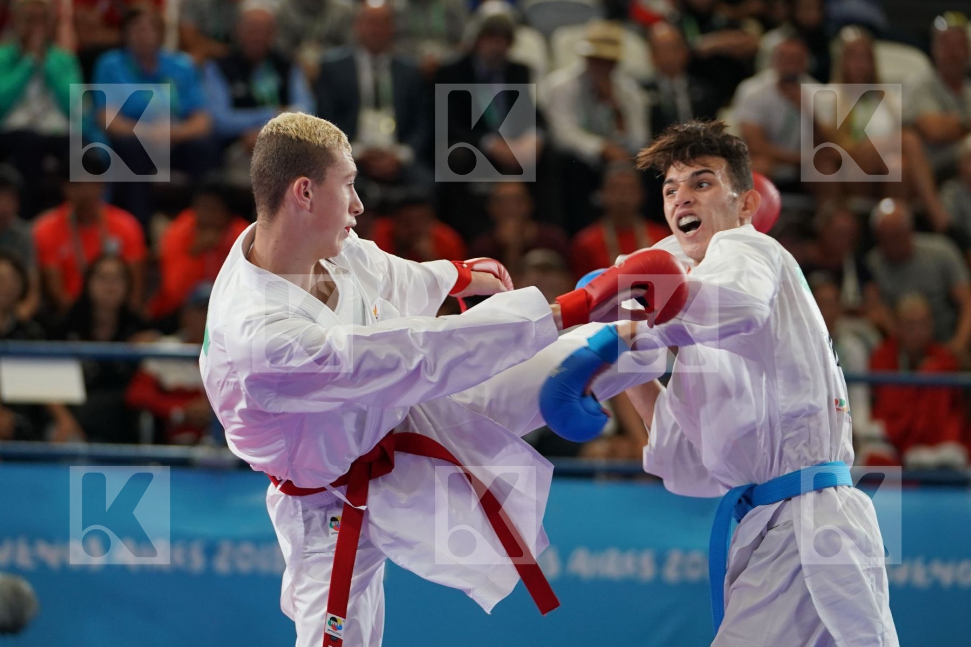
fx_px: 5448
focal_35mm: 202
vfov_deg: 6.8
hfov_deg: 10.2
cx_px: 486
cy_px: 324
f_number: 2.8
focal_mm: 135
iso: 1600
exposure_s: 1/1000
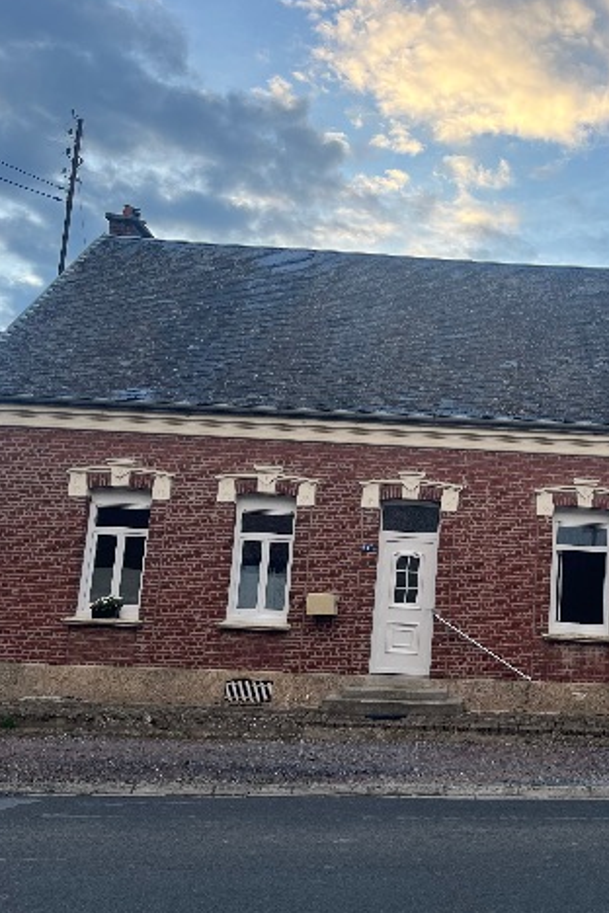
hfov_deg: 33.9
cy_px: 447
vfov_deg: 51.9
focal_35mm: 37
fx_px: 939
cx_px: 556
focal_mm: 5.1
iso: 50
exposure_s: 1/688
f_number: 1.6
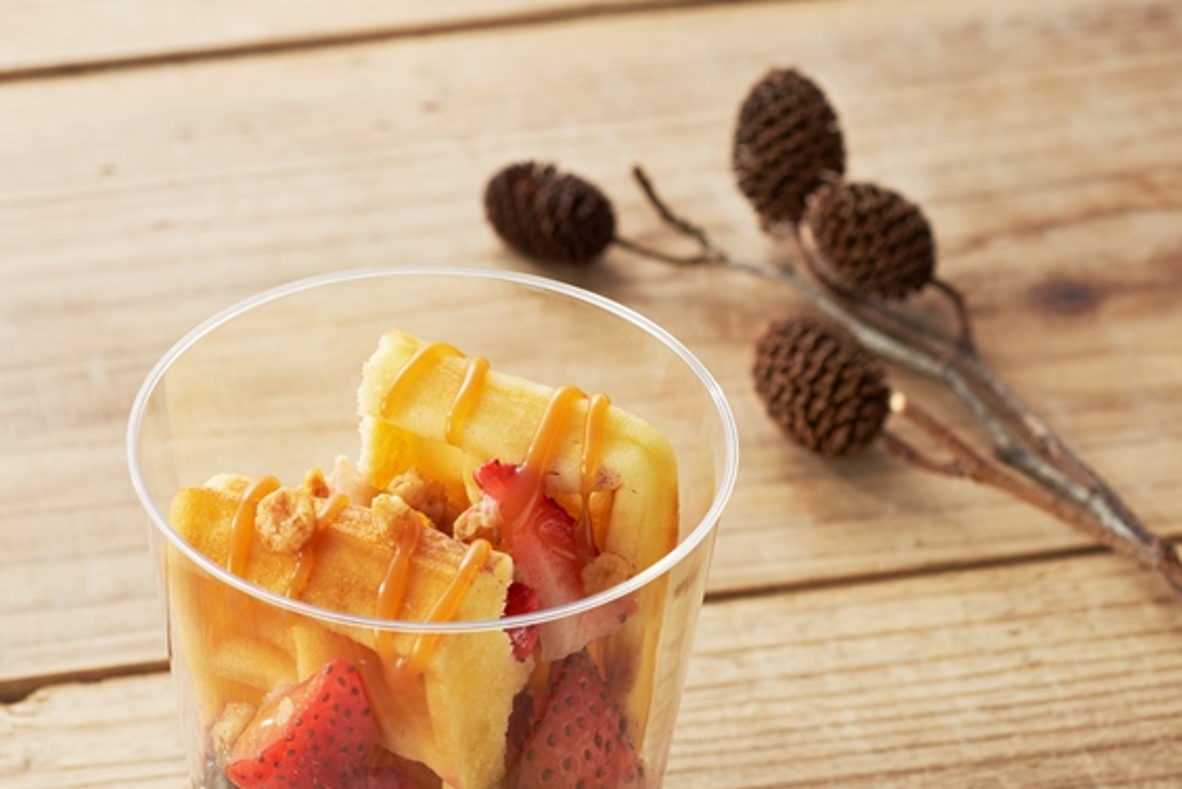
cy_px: 621
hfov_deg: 13.3
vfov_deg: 8.9
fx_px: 5057
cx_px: 464
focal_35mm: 154
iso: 100
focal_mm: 85
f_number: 11
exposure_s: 1/160
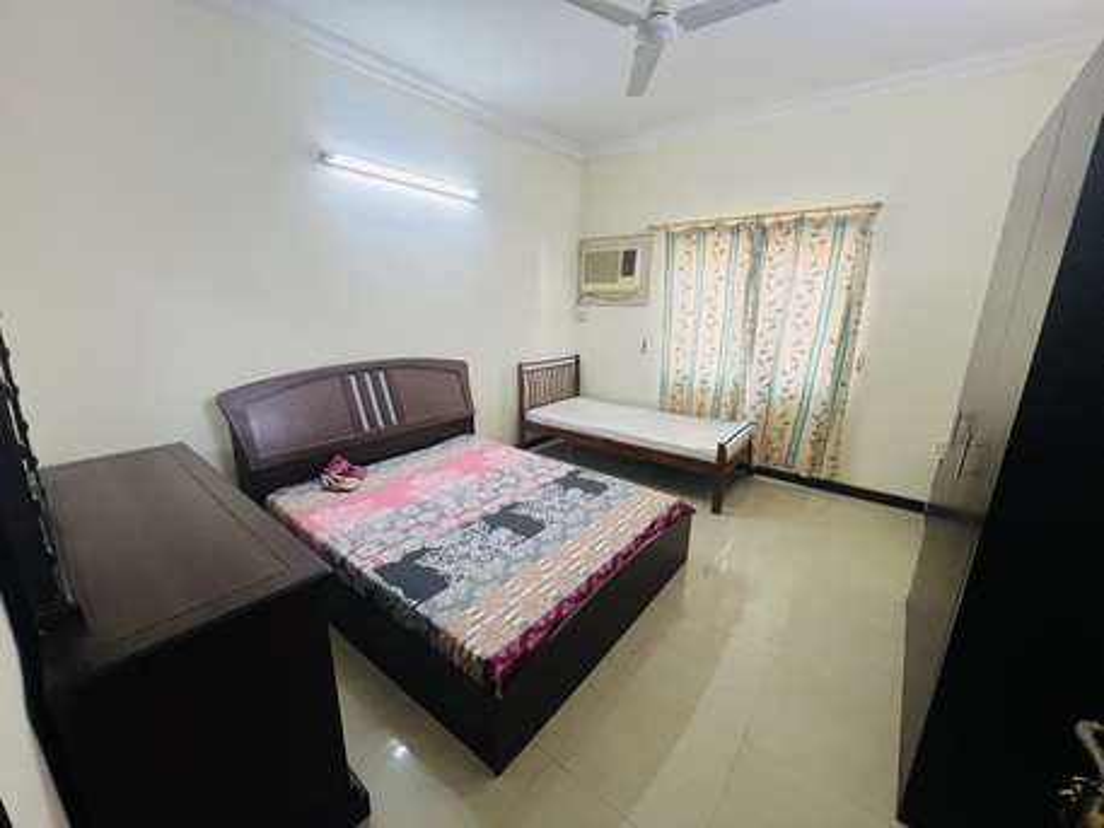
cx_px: 552
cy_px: 414
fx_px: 415
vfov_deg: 89.9
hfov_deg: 106.2
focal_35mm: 13
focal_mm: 1.57
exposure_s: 1/50
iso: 200
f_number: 1.8
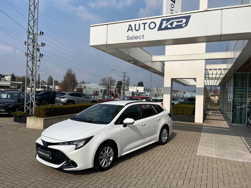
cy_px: 94
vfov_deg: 53.1
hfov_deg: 67.3
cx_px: 126
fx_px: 189
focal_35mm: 26
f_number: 1.6
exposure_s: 1/7353
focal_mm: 5.1
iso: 50
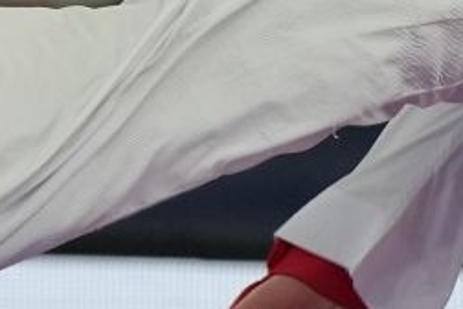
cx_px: 46
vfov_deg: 0.8
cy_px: -103
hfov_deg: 1.2
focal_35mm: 1702
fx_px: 21888
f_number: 2.8
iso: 1600
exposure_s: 1/1000
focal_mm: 159
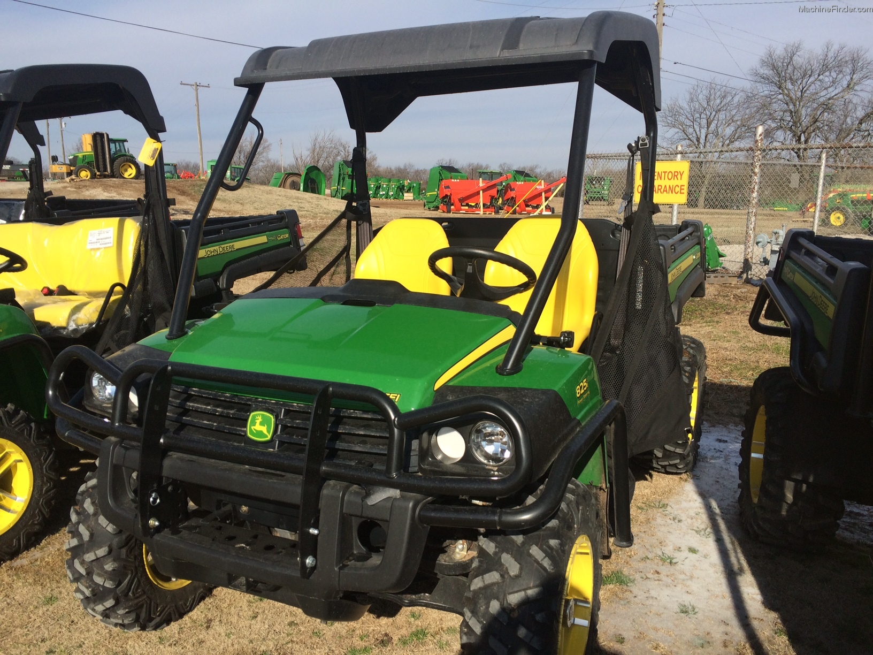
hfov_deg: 61.7
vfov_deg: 48.2
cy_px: 328
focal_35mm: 29
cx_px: 436
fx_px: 731
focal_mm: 4.15
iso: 32
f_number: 2.2
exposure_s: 1/2415
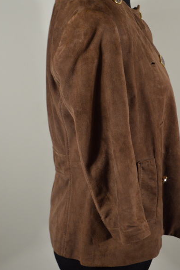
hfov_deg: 15.7
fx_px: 652
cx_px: 103
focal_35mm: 87
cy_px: 121
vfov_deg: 23.4
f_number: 5.3
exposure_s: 1/60
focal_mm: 48
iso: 1250
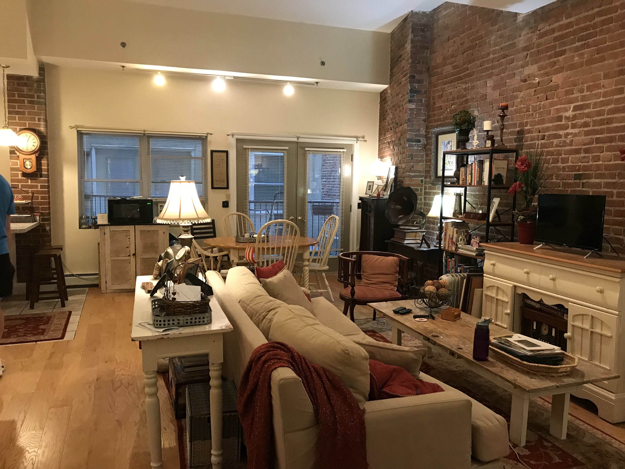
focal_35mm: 28
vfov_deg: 49.7
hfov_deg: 63.4
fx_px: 506
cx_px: 312
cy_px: 234
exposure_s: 1/13
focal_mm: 3.99
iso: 100
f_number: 1.8
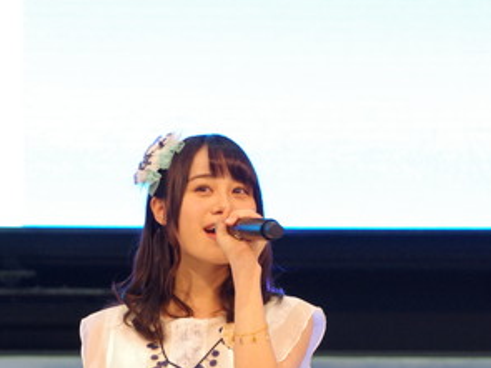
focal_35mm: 312
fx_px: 4424
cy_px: 300
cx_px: 198
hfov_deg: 6.4
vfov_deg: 4.8
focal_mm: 105
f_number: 6.3
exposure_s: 1/160
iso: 1600
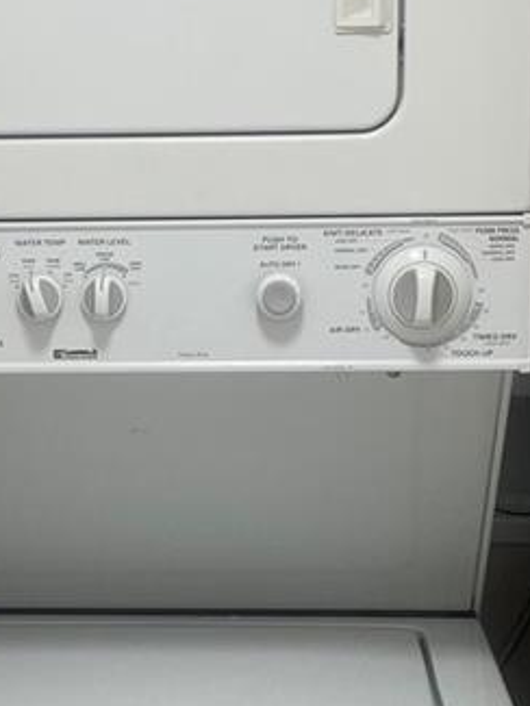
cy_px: 434
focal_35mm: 96
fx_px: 1959
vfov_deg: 20.4
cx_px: 115
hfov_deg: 15.3
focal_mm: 4.2
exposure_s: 1/120
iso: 100
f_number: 1.6
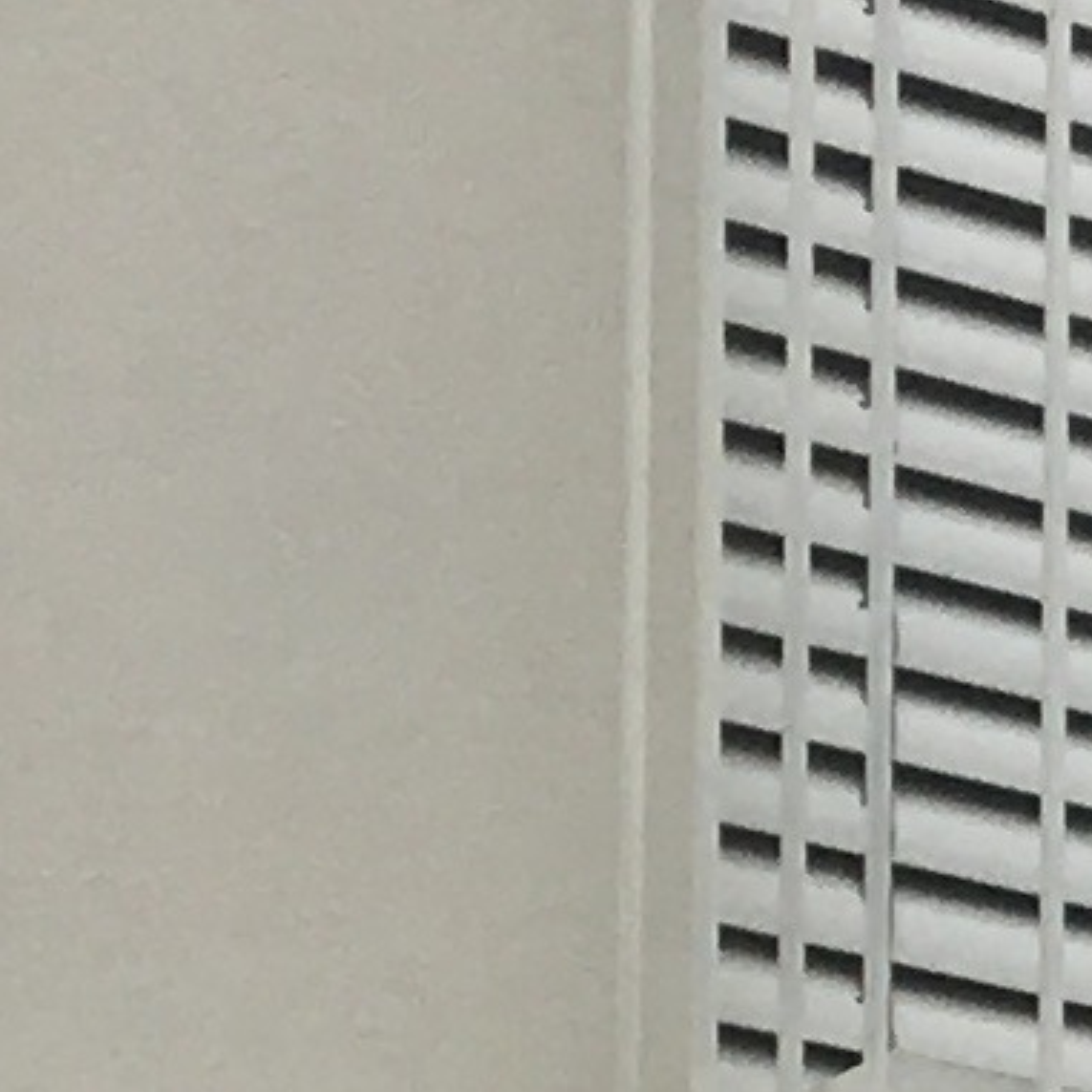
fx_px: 9672
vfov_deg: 6.2
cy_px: 2726
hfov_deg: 5.7
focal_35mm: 271
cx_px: 3984
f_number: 2.2
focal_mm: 4.15
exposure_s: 1/1876
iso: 25
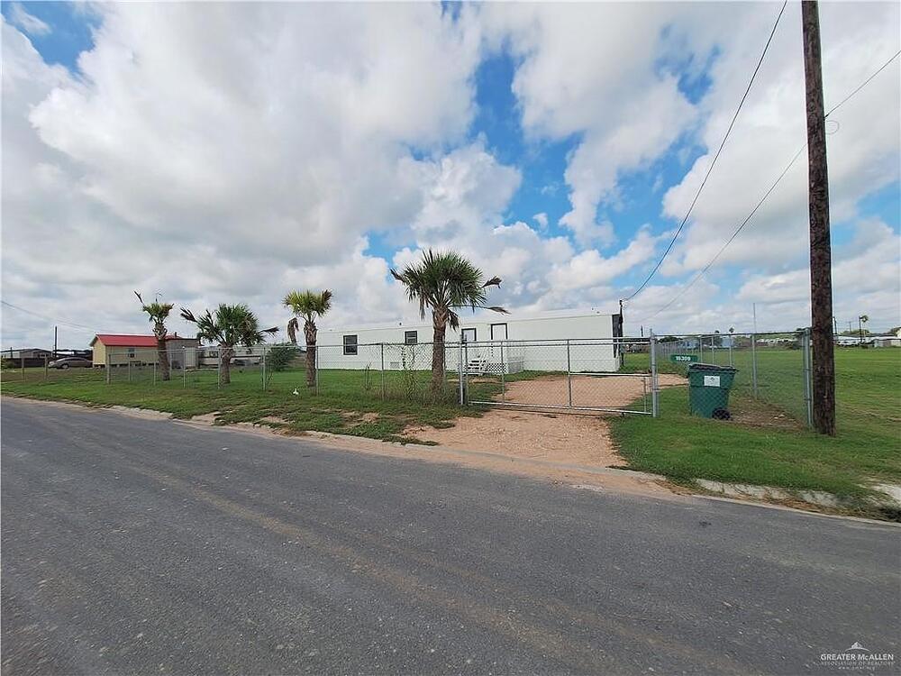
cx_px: 450
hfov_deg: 106.2
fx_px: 338
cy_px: 338
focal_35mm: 13
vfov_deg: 89.9
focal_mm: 1.74
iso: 40
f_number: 2.2
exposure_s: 1/2020
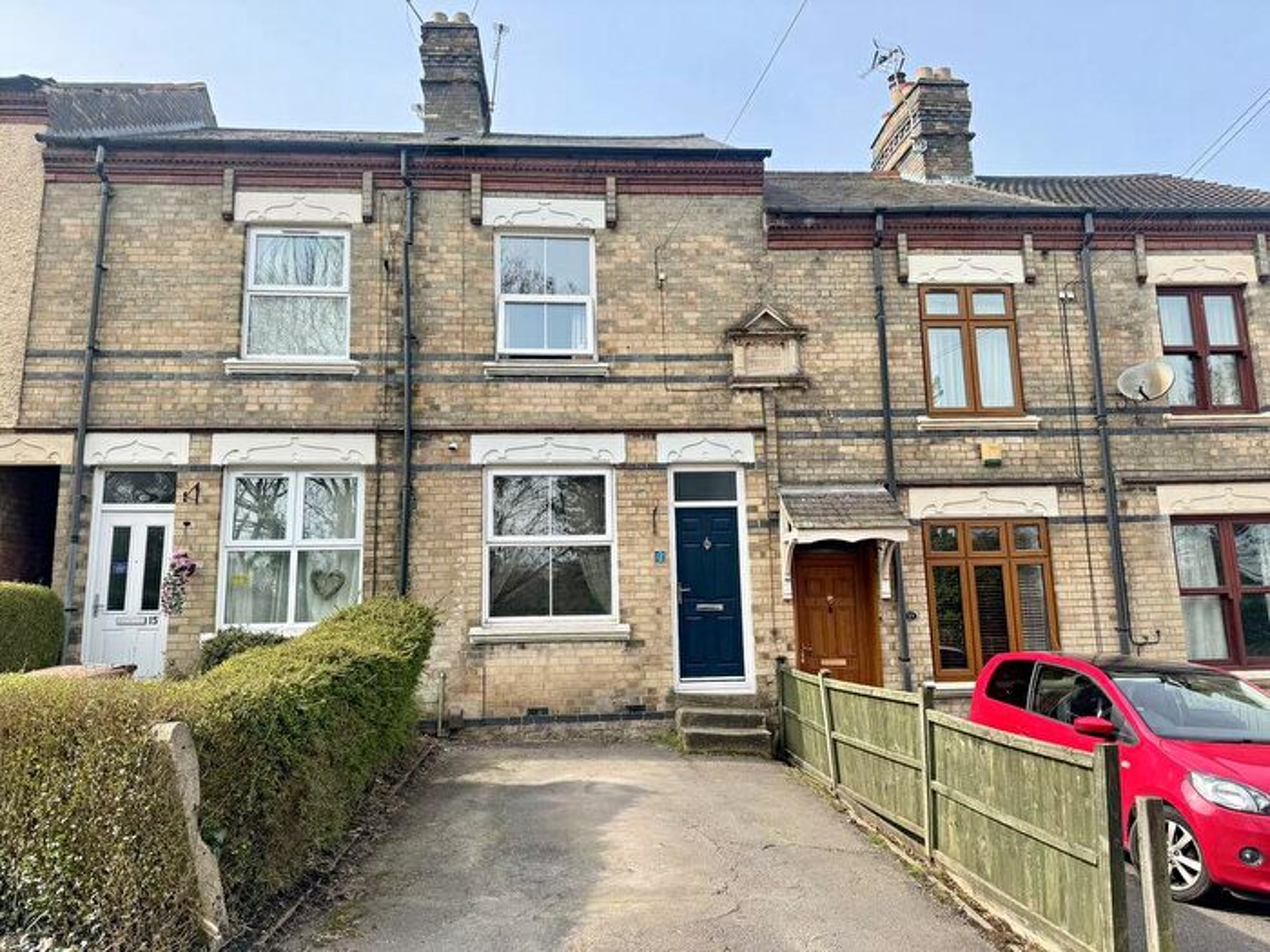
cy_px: 476
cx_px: 635
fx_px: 881
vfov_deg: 56.8
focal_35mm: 24
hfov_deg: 71.6
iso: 80
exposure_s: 1/1721
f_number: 1.78
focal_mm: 6.76
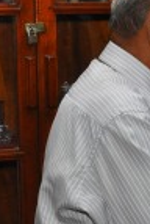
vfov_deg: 10.9
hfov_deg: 7.1
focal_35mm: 188
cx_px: 302
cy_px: 116
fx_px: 1169
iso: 1000
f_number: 8
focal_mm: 30
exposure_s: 1/125
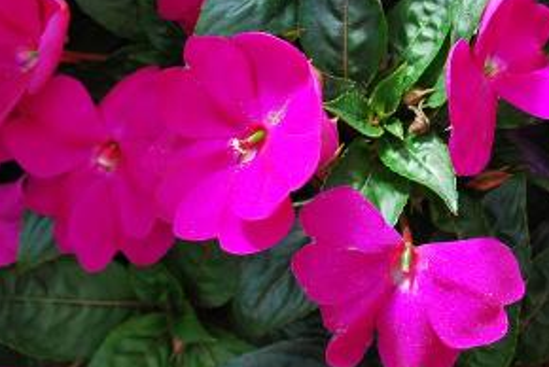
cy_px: 123
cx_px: 363
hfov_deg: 22.3
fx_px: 1389
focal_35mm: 91
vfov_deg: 15.0
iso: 200
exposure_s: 1/60
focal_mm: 44
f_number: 8
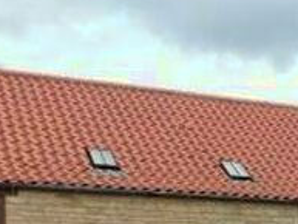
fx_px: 749
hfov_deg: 22.3
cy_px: 283
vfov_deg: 16.2
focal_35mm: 87
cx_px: 224
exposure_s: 1/2000
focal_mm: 4.3
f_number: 3
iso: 180
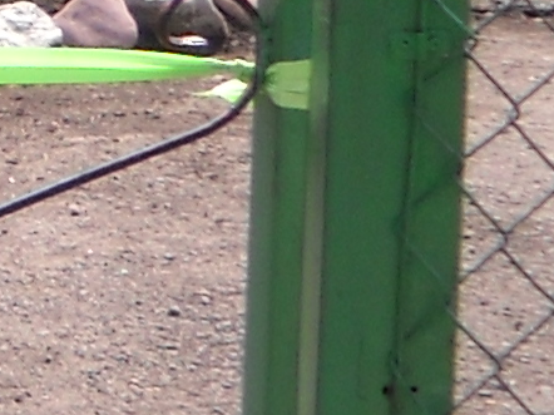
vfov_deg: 4.9
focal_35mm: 303
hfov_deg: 5.8
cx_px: -1445
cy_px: -239
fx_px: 4847
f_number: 3.1
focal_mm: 6.72
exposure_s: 1/402
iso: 64
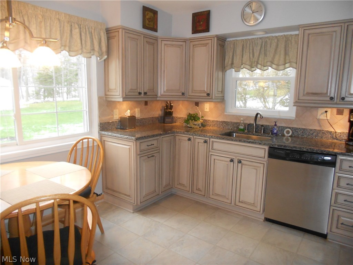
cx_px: 176
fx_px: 265
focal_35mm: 26
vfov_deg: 53.1
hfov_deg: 67.3
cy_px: 132
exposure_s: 1/25
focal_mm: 4.6
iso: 200
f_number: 3.2
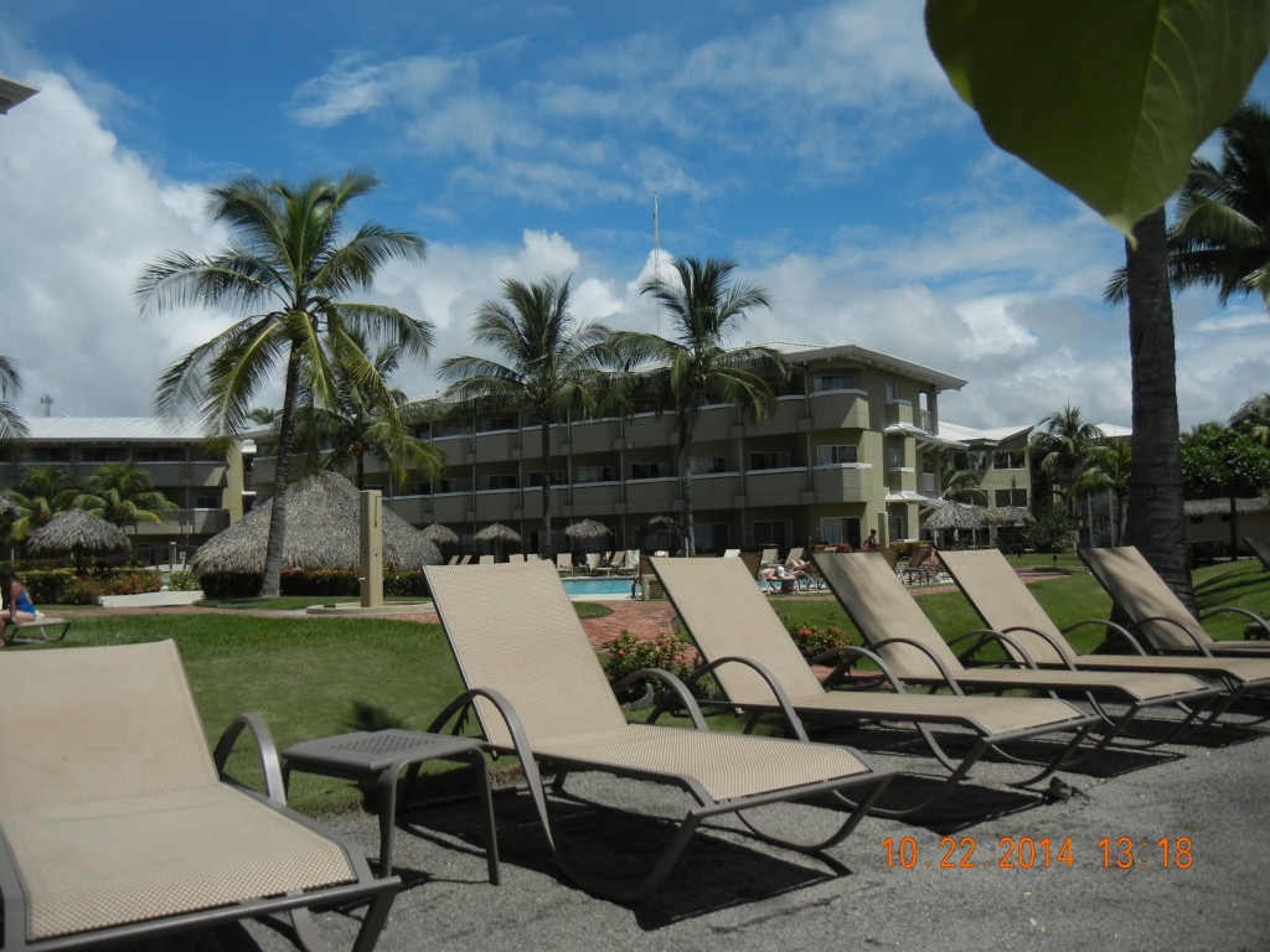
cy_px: 476
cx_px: 635
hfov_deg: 60.0
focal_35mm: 30
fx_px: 1101
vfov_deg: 46.8
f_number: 7
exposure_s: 1/940
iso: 160
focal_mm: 5.4
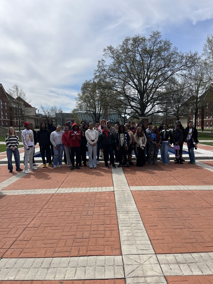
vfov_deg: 67.3
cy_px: 142
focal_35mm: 26
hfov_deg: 53.1
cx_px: 106
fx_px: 213
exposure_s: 1/4854
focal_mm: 5.1
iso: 50
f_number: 1.6
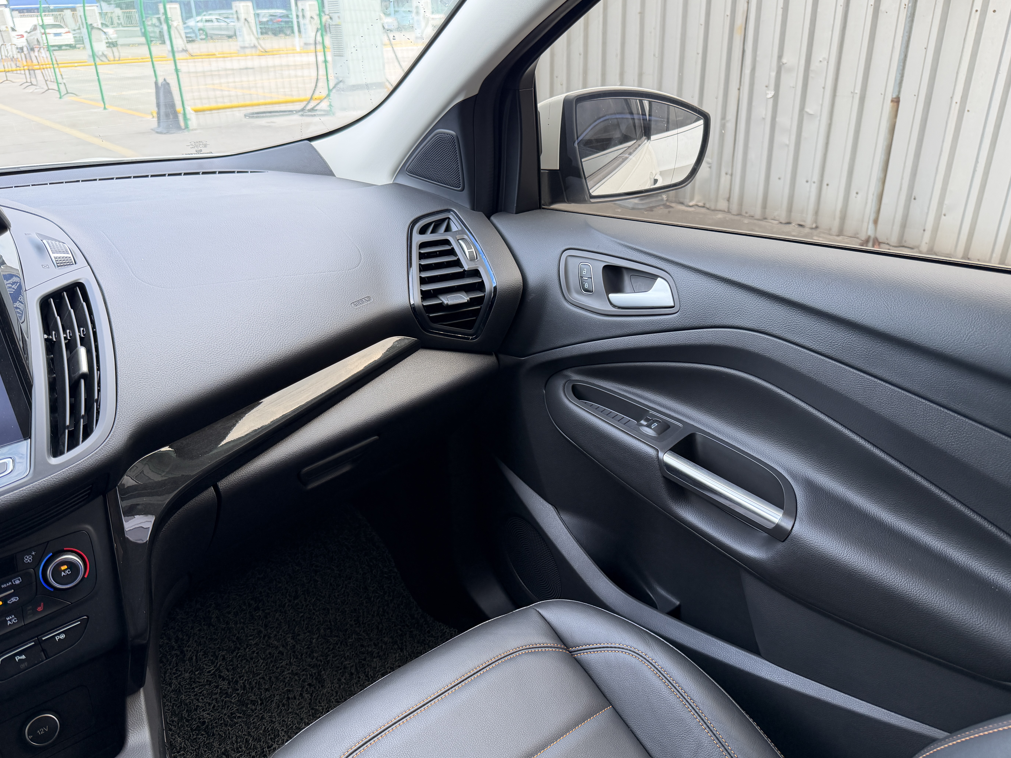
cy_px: 384
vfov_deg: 54.9
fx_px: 730
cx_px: 491
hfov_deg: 69.4
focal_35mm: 25
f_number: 1.78
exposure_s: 1/184
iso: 200
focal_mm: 6.76
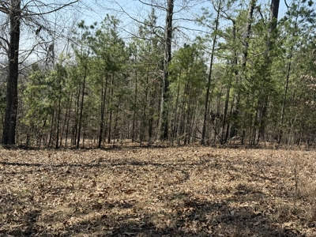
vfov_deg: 30.3
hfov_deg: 39.7
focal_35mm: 48
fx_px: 438
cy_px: 118
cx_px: 158
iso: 80
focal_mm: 6.76
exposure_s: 1/2342
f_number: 1.78
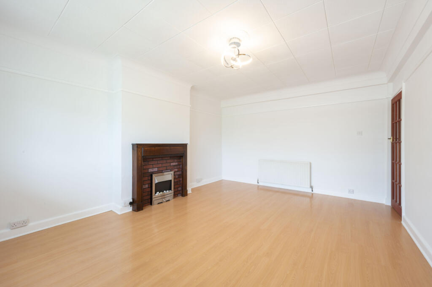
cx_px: 216
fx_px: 168
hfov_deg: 104.3
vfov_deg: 81.1
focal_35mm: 14
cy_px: 144
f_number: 16
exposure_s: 1/1.67
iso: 200
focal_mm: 14
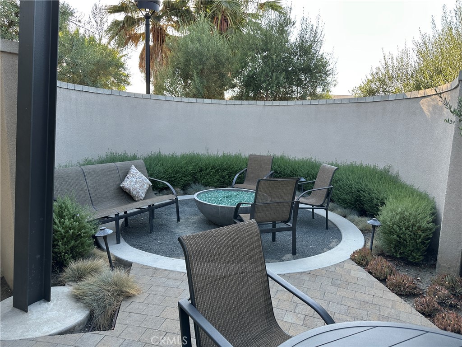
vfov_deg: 56.8
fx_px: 320
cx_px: 231
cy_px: 174
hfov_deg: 71.6
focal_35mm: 24
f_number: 1.78
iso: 80
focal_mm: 6.86
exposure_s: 1/450
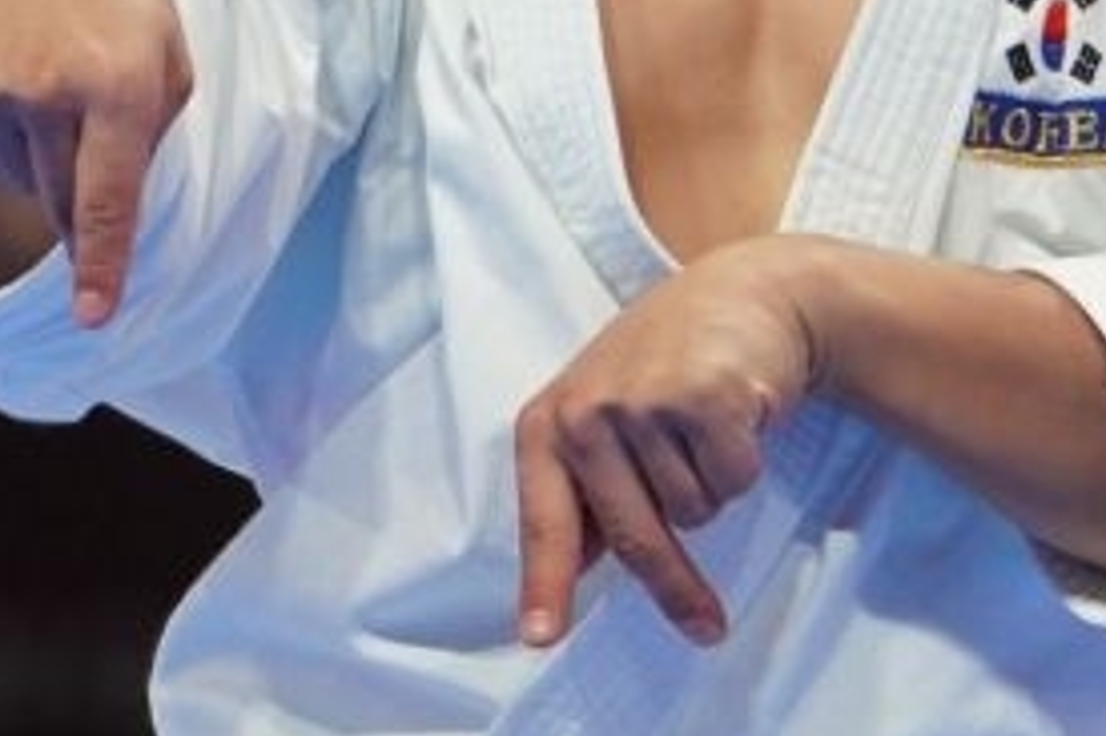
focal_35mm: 1762
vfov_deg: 0.8
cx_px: 378
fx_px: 54098
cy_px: 652
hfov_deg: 1.2
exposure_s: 1/500
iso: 1600
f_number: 4
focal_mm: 269
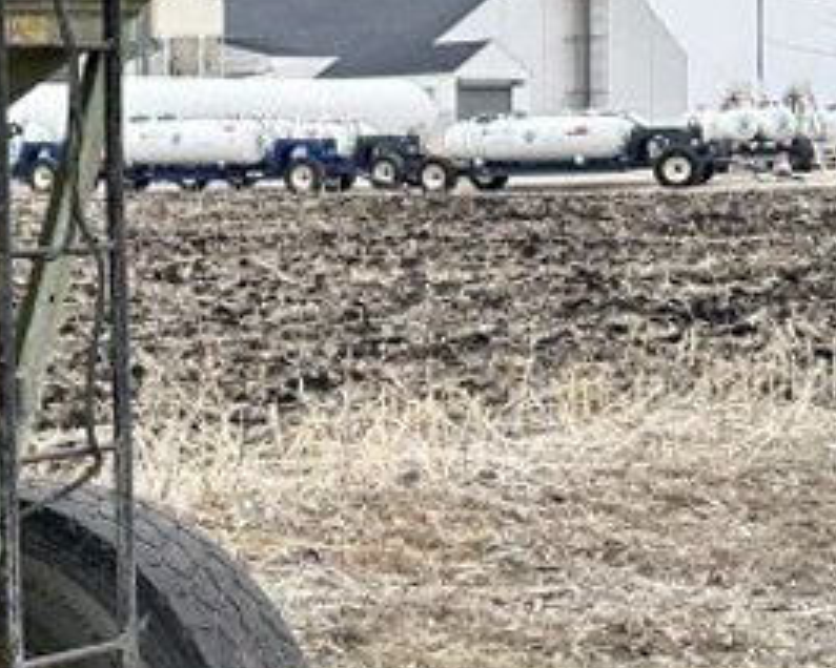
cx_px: -434
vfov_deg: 11.5
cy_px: 361
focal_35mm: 134
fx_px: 3315
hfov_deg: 13.5
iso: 80
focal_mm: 6.86
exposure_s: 1/2469
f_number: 1.78
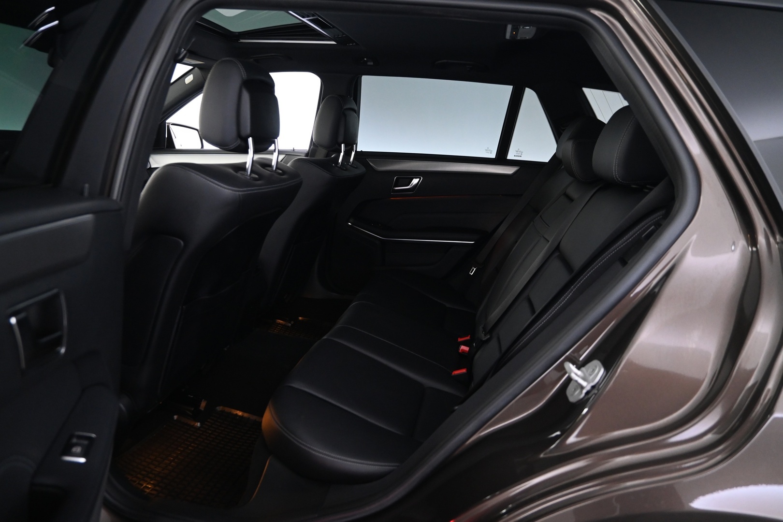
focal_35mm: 24
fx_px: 522
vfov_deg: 53.1
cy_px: 261
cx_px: 392
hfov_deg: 73.7
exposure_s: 1/10
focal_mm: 16
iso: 1600
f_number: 3.5
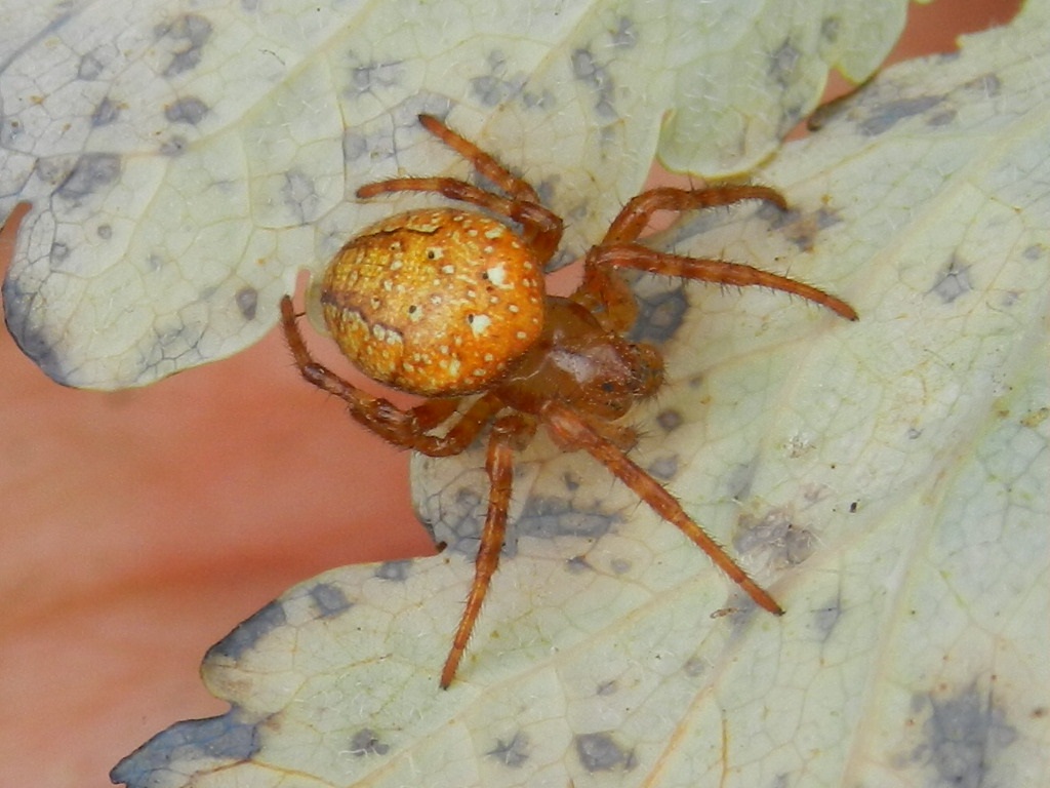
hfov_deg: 28.6
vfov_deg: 21.6
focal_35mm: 68
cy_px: 394
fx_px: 2063
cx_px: 525
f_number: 4.7
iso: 160
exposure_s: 1/200
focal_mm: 12.1
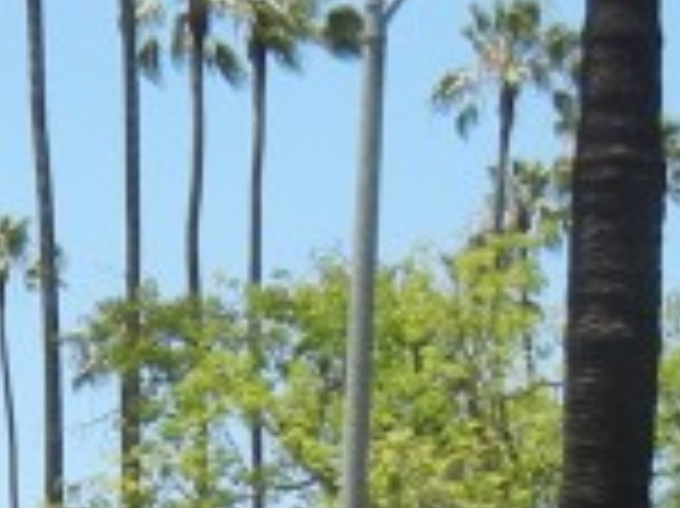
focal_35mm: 204
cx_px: 63
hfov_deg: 9.7
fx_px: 4004
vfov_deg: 7.1
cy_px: 805
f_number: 7
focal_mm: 5.4
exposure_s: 1/276
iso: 160
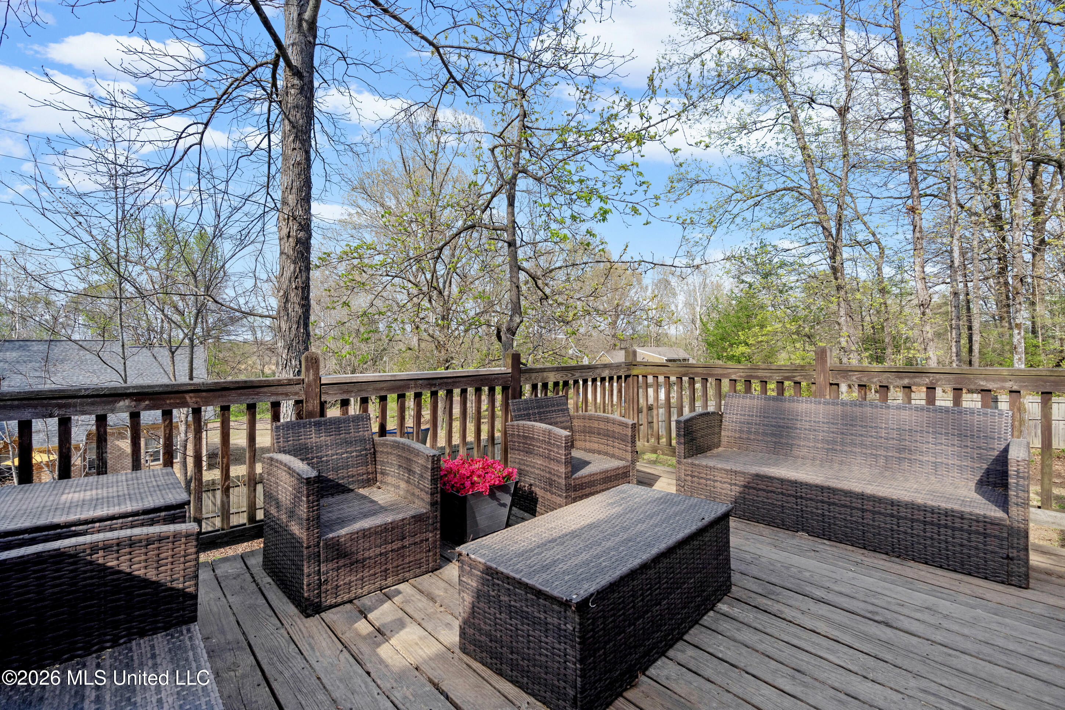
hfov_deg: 96.7
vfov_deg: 73.7
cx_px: 532
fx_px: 473
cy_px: 355
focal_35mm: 16
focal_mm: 16
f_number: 9
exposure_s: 1/250
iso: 800
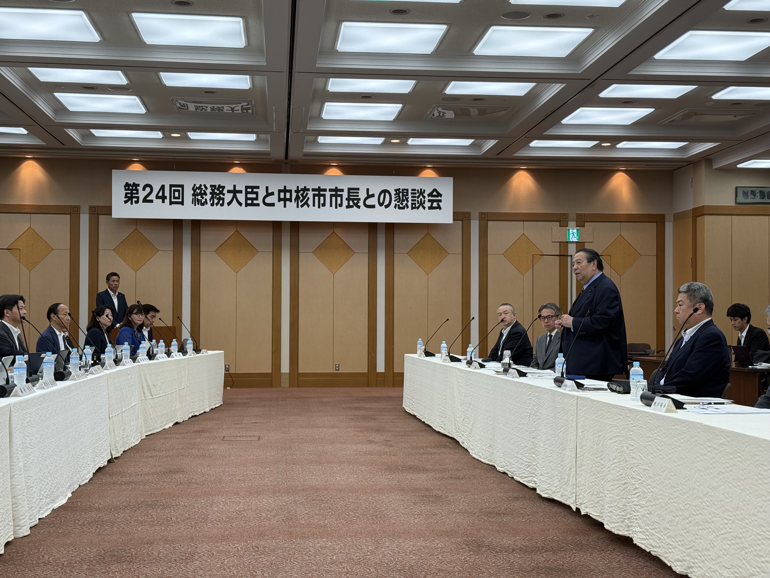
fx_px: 1068
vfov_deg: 30.3
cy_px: 289
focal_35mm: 48
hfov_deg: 39.7
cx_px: 385
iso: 125
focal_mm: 6.76
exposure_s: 1/242
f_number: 1.78
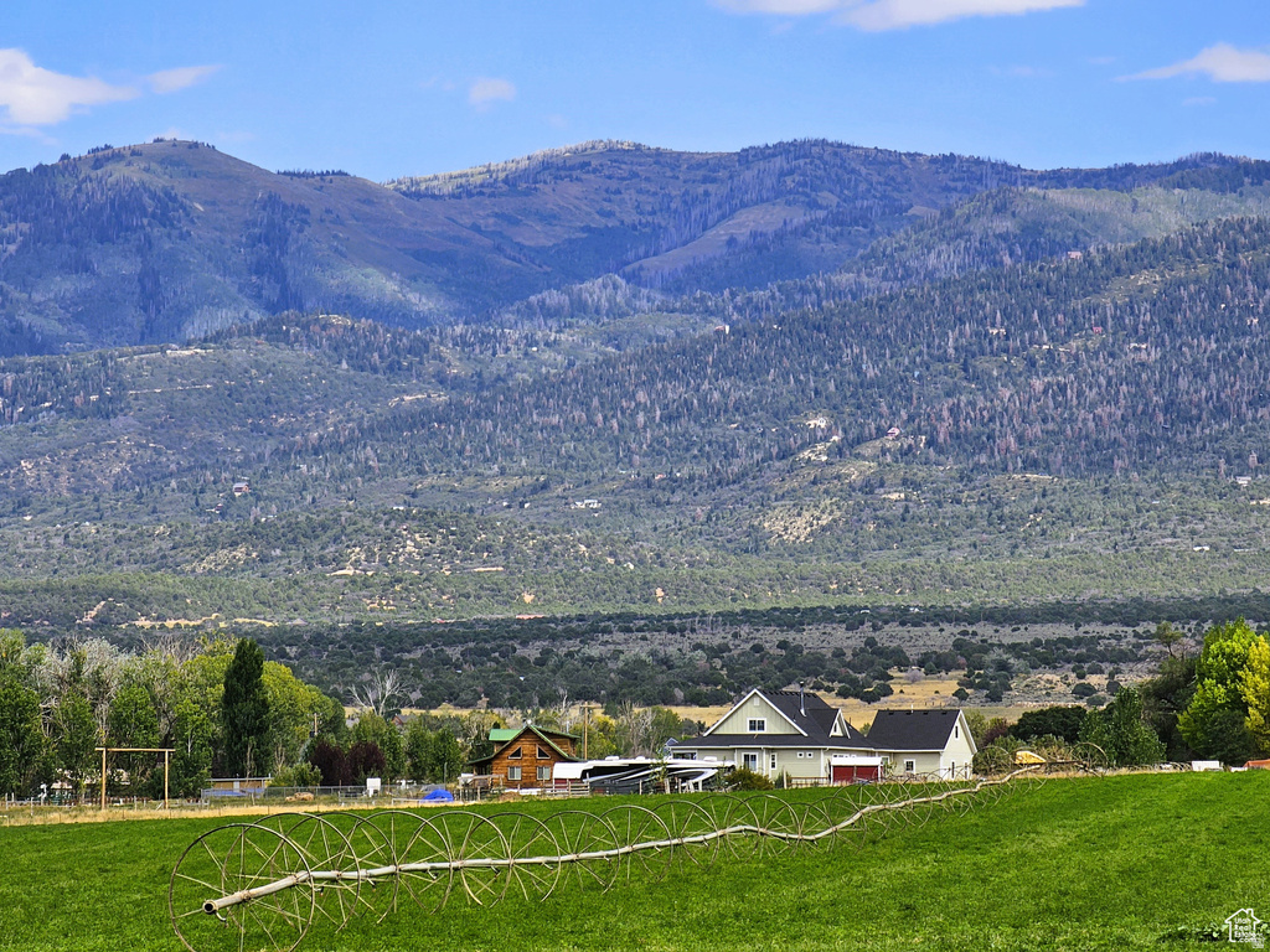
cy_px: 476
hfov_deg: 8.6
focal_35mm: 230
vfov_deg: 6.5
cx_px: 635
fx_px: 8438
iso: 50
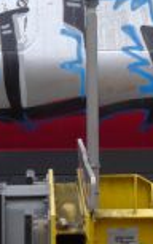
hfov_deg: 4.7
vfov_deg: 7.6
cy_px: 61
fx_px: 1843
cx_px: 222
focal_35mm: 277
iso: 400
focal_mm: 16
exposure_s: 1/50
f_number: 4.4
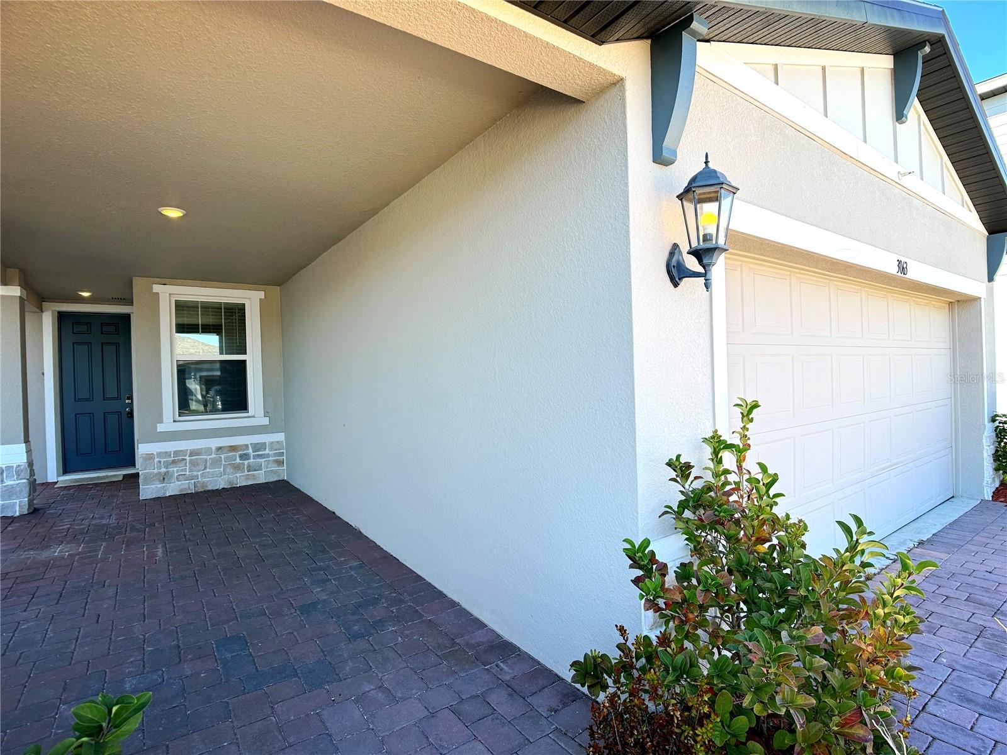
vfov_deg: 56.8
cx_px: 504
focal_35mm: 24
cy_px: 378
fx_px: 698
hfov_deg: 71.6
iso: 80
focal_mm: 6.76
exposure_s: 1/858
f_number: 1.78
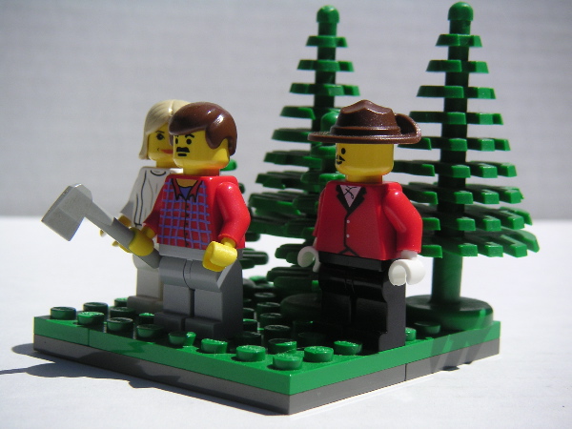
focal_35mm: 74
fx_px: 1223
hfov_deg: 26.3
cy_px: 214
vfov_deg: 19.9
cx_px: 286
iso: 50
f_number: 8
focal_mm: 11.5
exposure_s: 1/250
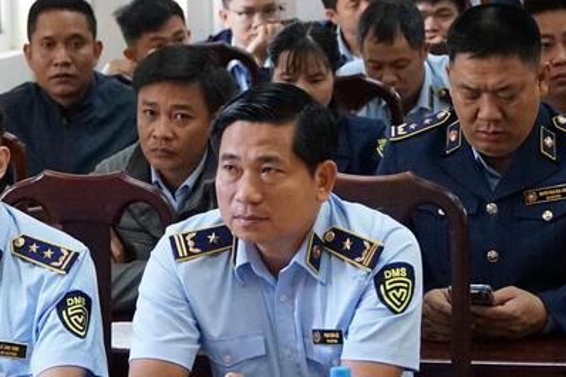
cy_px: 210
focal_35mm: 165
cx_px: 269
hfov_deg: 12.5
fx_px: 2593
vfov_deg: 8.3
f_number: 4
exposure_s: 1/640
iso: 6400
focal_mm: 55
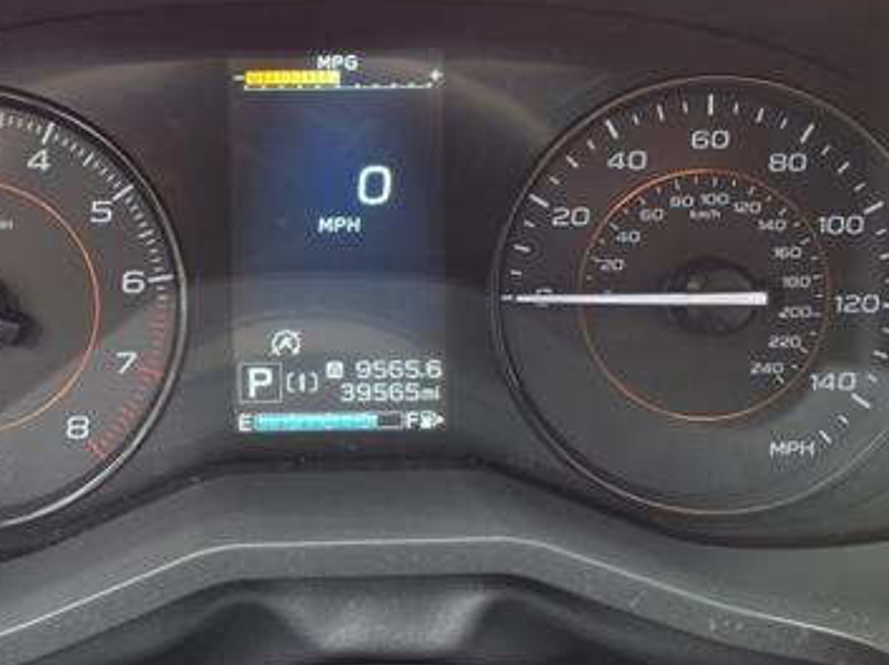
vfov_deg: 29.5
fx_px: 1257
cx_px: 285
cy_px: 249
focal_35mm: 49
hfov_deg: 38.4
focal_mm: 3.58
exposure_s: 1/60.2
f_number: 1.9
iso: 50
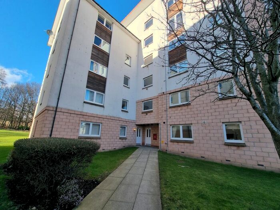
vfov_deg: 89.9
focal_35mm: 13
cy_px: 105
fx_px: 105
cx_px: 140
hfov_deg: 106.2
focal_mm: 2.2
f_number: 2.2
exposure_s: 1/662
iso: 50
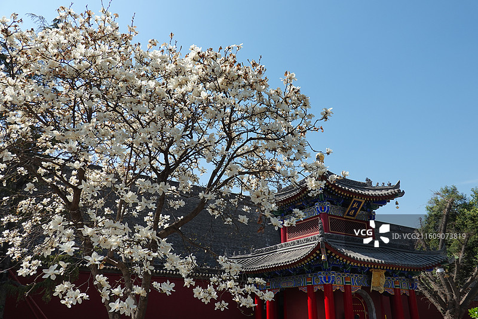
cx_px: 239
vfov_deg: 46.4
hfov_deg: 65.5
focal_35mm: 28
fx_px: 372
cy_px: 160
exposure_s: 1/500
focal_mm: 10.6
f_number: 5.6
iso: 125
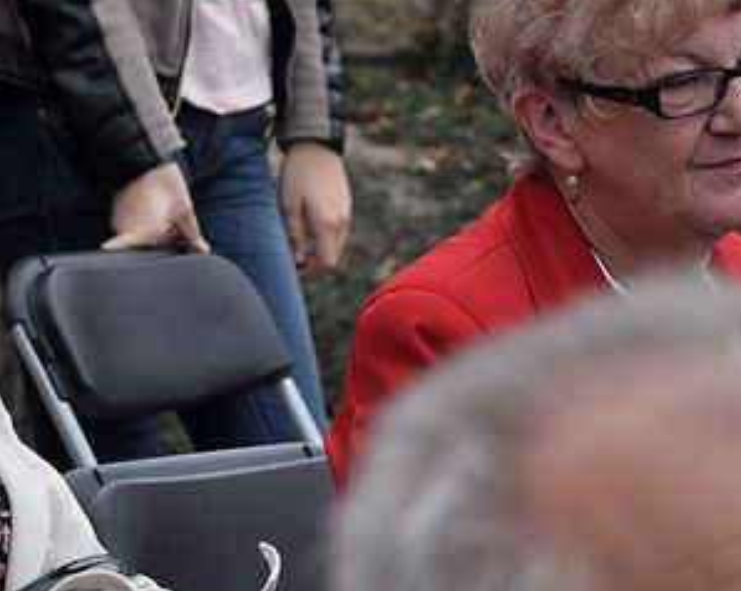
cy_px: 322
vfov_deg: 3.7
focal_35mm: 421
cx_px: -139
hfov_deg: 4.6
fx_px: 9234
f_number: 7.1
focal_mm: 105
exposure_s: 1/800
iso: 500
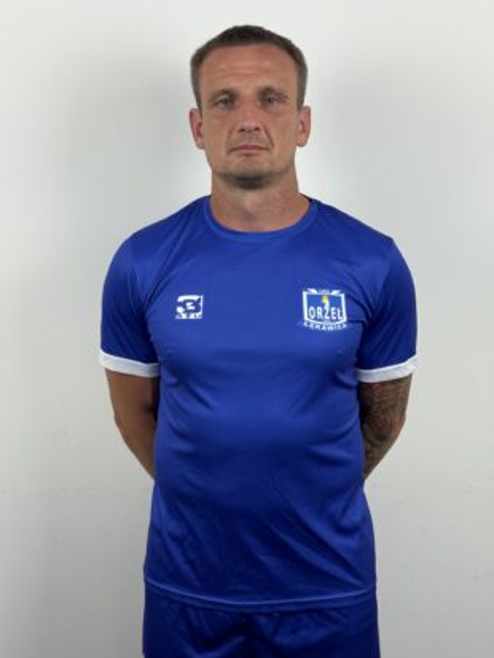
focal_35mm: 48
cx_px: 247
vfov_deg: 39.6
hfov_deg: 30.3
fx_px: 913
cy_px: 329
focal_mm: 6.76
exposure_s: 1/100
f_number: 1.78
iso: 80
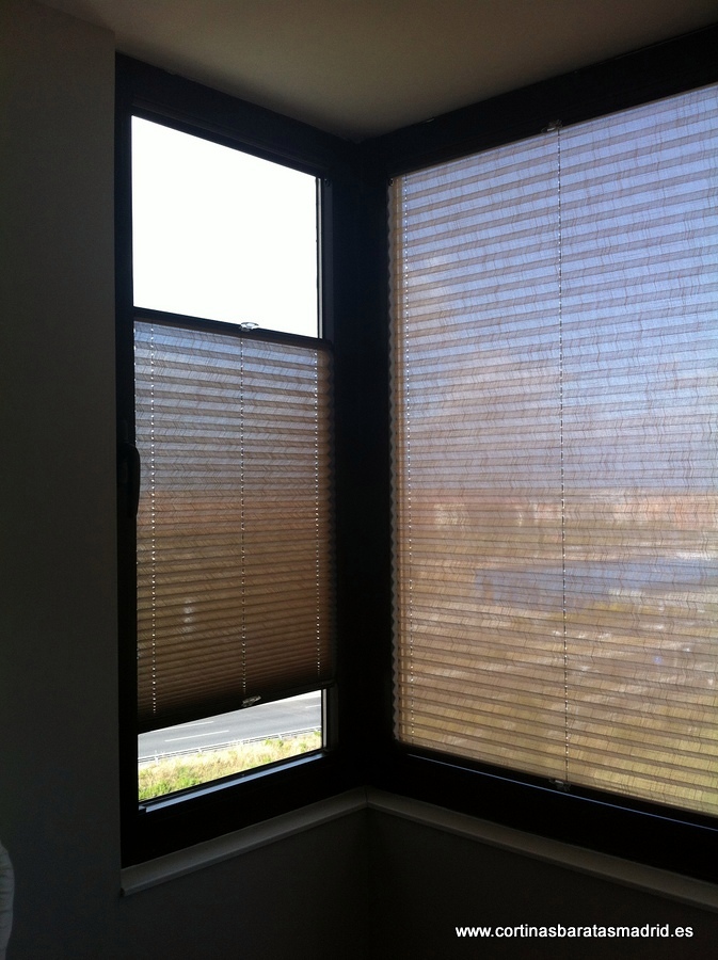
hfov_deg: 40.6
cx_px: 359
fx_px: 970
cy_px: 480
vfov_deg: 52.7
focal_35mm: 35
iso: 80
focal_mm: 3.85
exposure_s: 1/258
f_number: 2.8
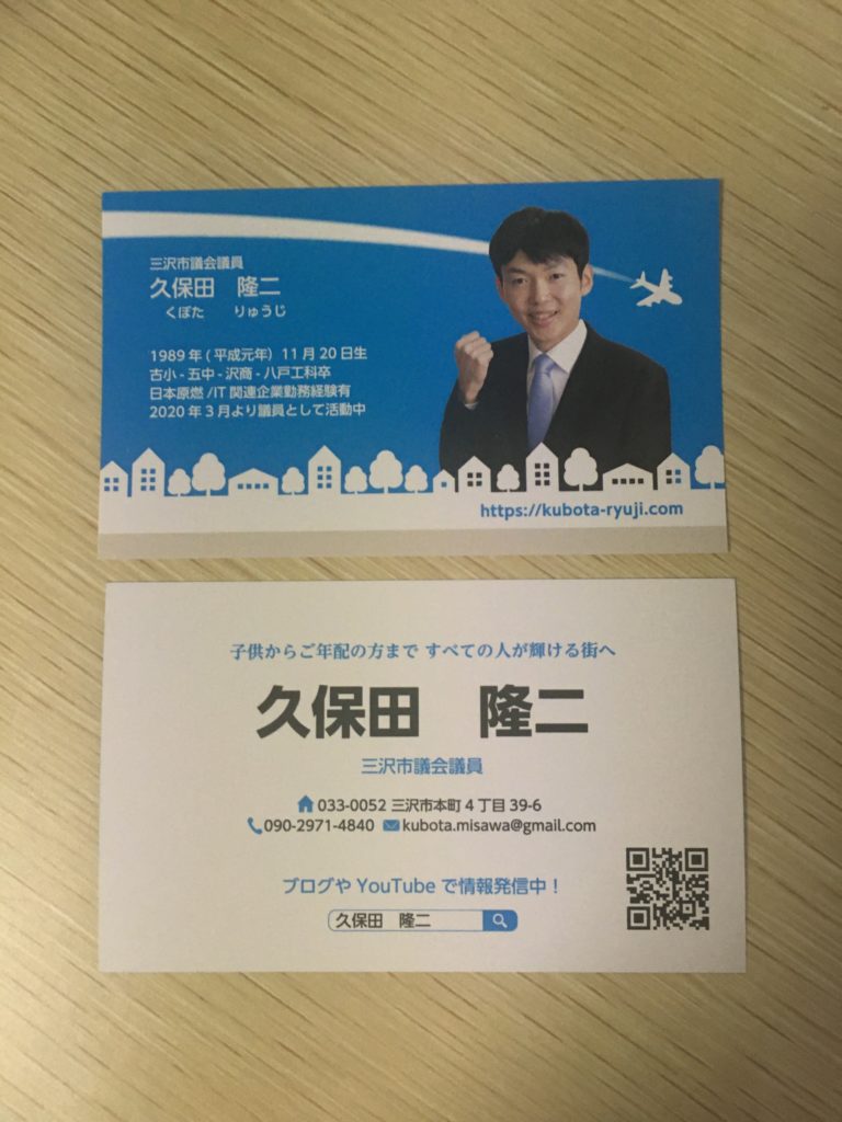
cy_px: 561
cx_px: 421
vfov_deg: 61.7
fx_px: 941
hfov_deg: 48.2
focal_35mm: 29
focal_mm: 4.15
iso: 125
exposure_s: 1/30
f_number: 2.2
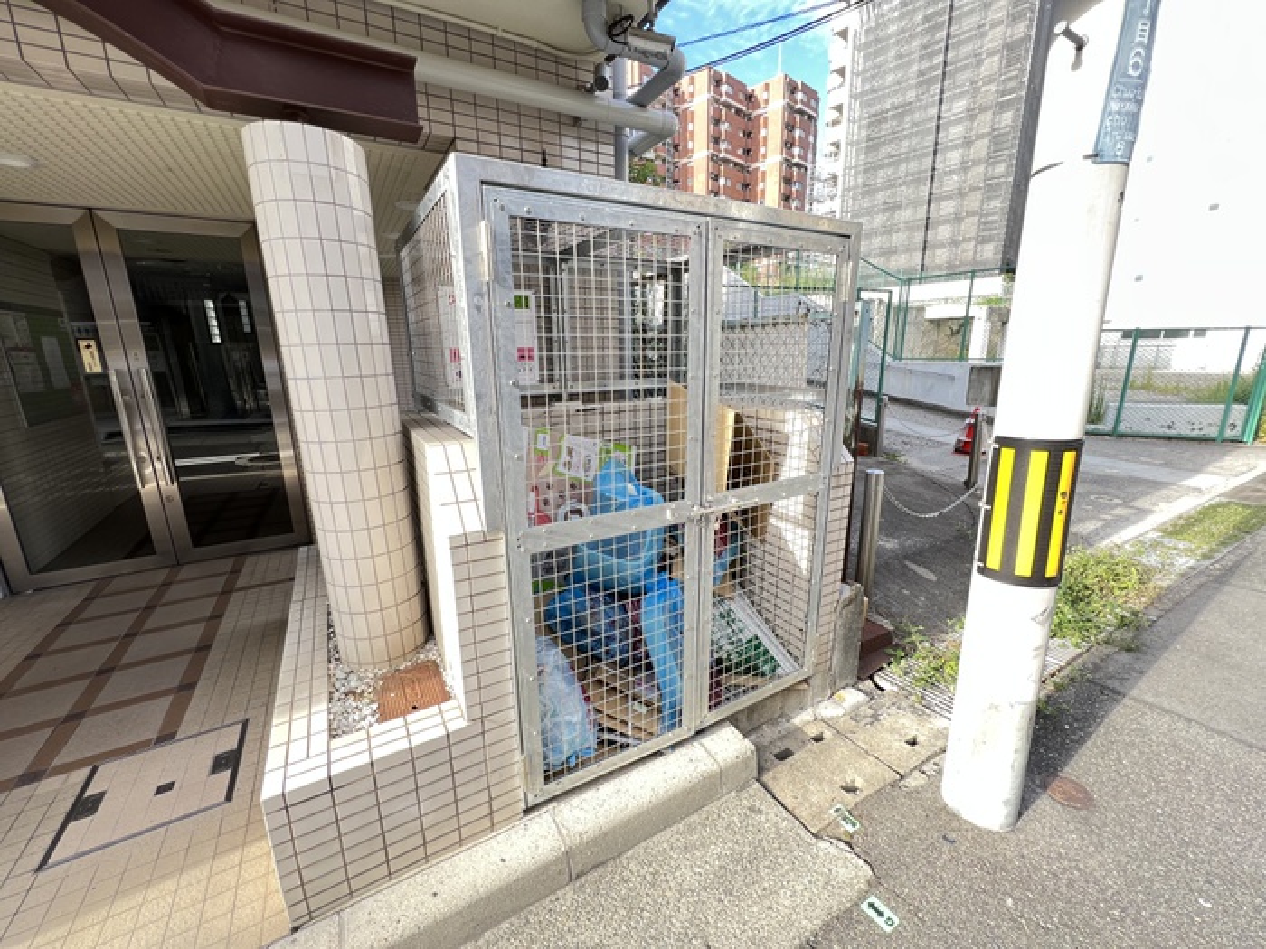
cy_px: 474
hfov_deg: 106.2
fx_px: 475
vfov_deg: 89.9
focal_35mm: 13
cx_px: 633
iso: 40
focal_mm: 1.57
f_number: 1.8
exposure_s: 1/99
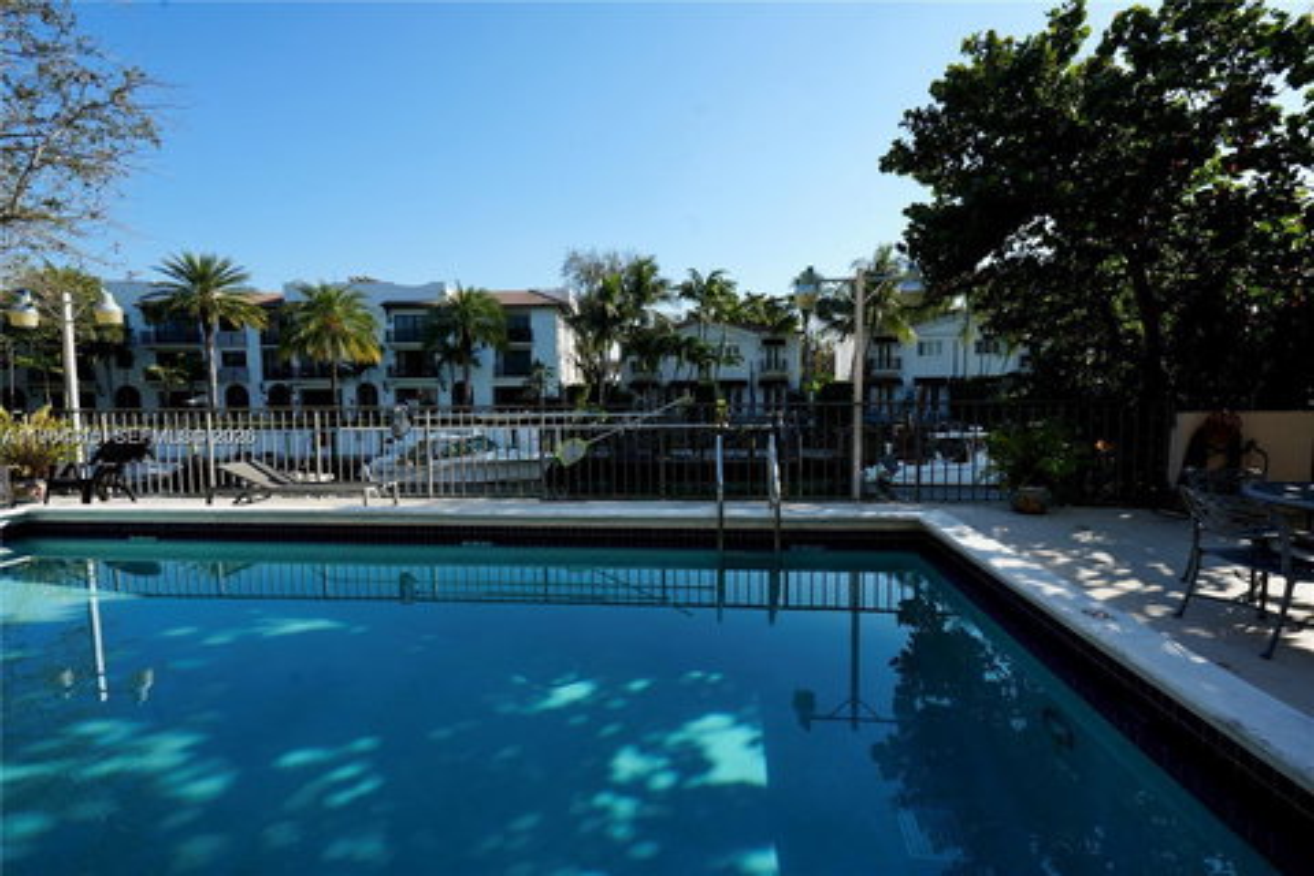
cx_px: 657
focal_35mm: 16
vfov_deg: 73.7
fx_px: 584
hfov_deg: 96.7
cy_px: 438
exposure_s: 1/125
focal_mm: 16
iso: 100
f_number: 9
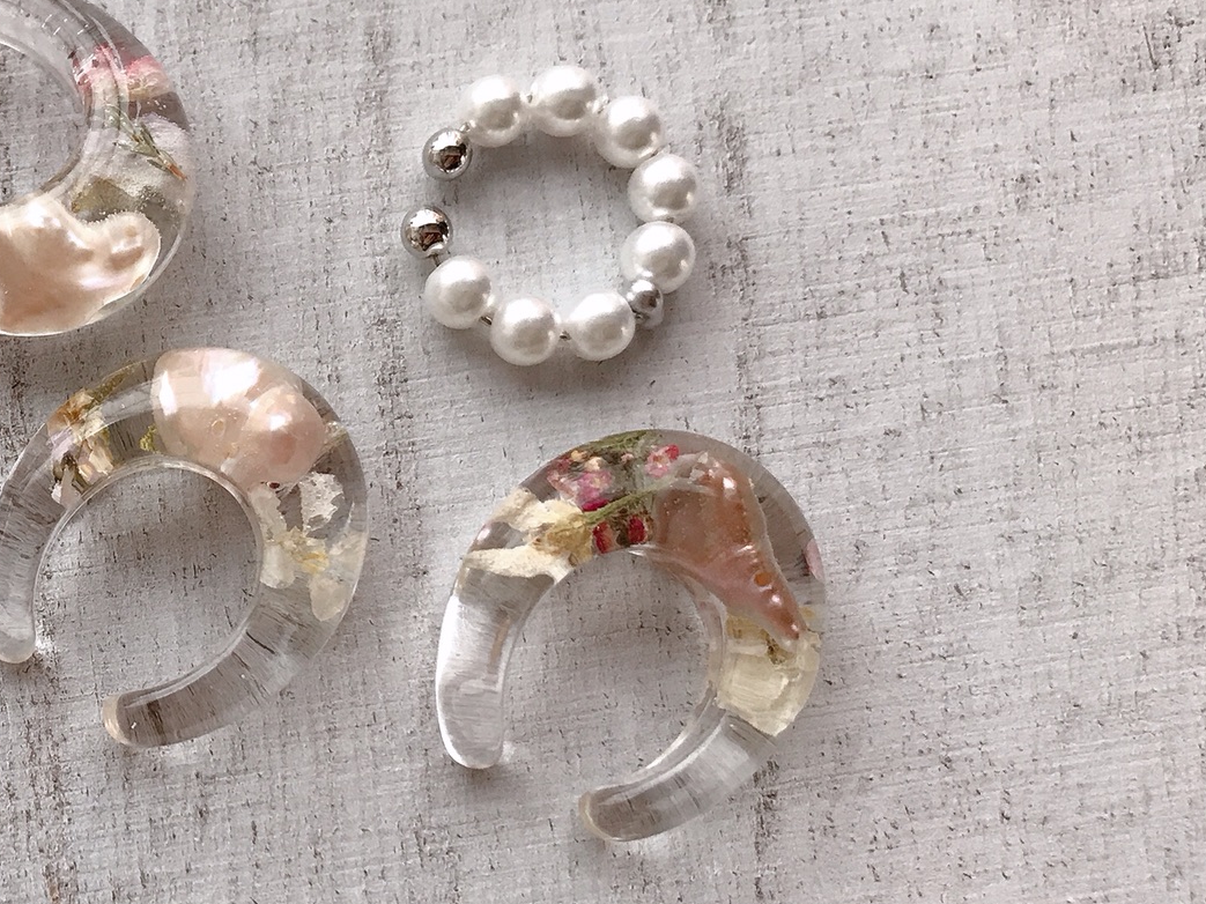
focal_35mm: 55
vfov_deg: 26.5
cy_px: 533
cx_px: 57
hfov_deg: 32.7
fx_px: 1916
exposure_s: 1/30
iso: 32
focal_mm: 3.99
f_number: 1.8
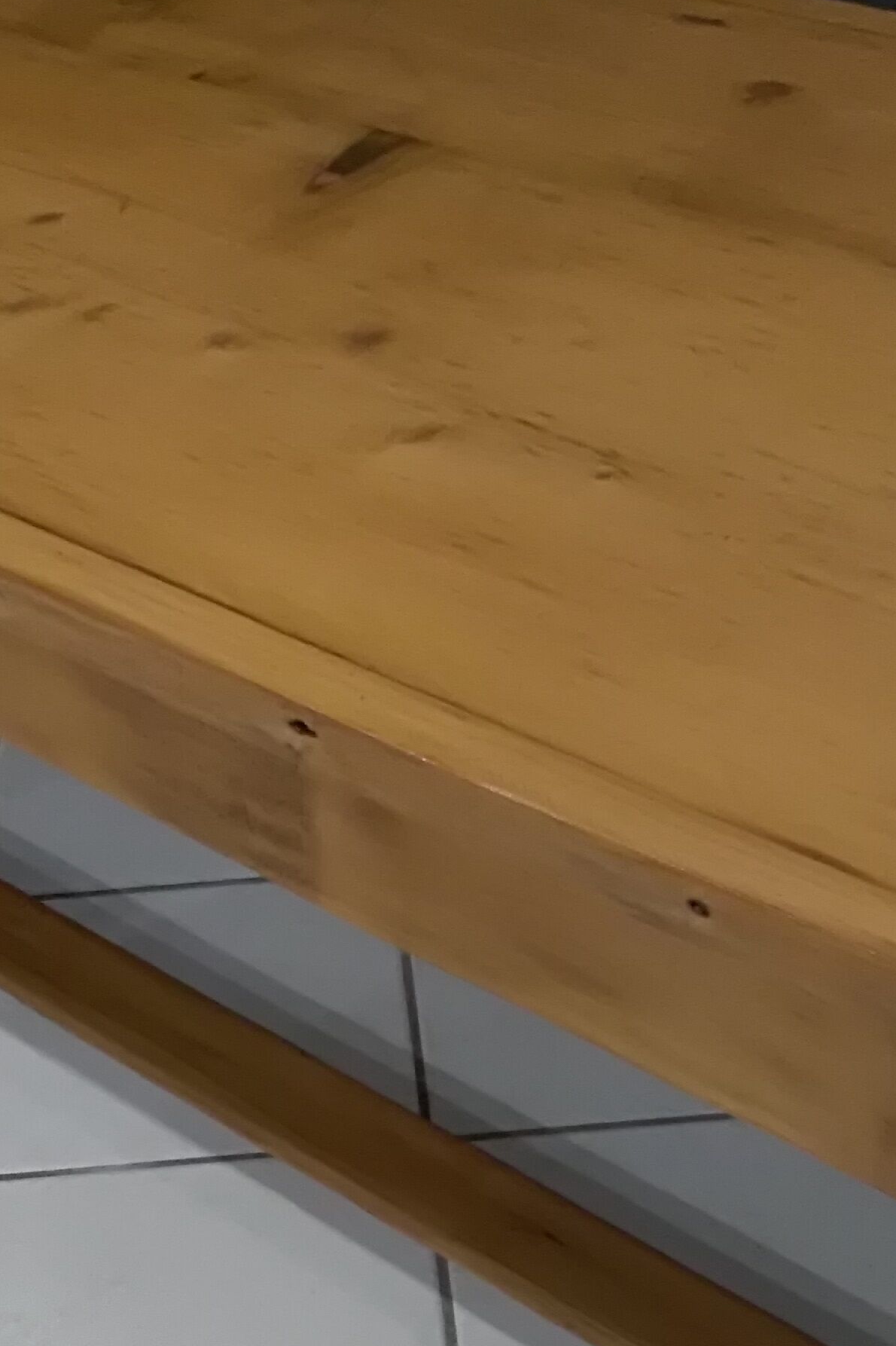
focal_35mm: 63
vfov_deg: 30.7
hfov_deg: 21.5
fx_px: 2353
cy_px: 1165
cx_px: 373
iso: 745
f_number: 2
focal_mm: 3.54
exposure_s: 1/25
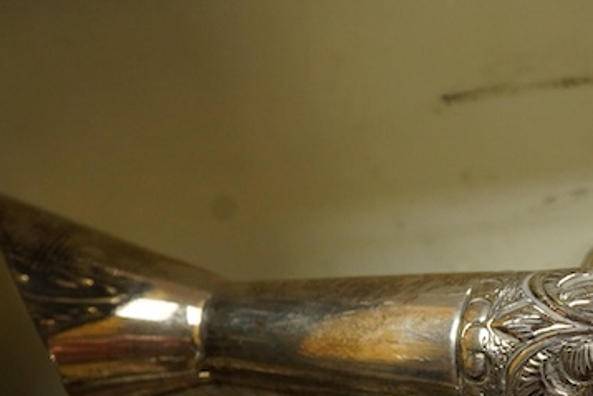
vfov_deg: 12.0
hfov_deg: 17.7
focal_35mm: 113
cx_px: 590
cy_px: 366
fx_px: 1862
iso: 1600
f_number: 13
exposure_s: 1/125
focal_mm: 30
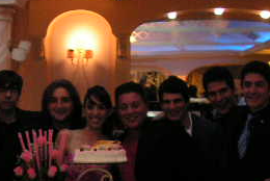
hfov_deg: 21.9
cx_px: 72
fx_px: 691
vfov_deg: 14.7
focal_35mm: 92
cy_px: 176
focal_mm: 6
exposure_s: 1/40
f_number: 3.2
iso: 200
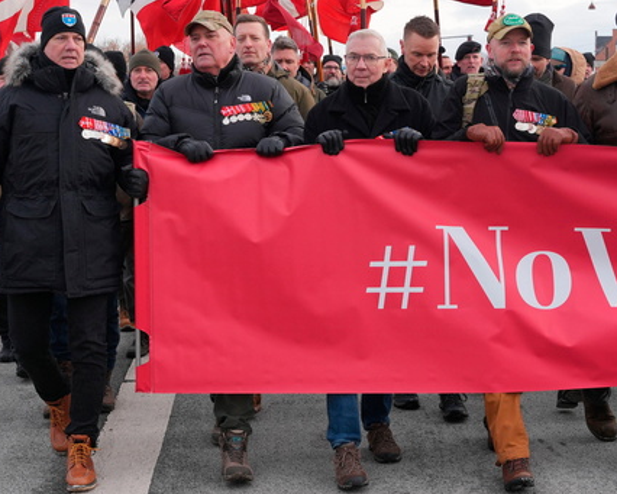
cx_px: 372
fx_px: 1443
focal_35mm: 79
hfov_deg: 24.1
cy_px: 180
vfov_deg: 19.4
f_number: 5.6
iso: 400
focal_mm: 35
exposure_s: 1/500
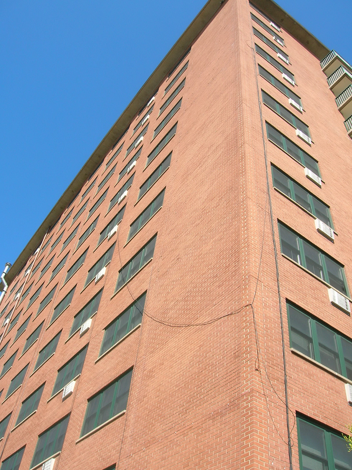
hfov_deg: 41.7
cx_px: 176
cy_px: 235
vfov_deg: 54.0
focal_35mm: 34
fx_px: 462
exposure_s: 1/248
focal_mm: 5.7
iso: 50
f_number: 4.9
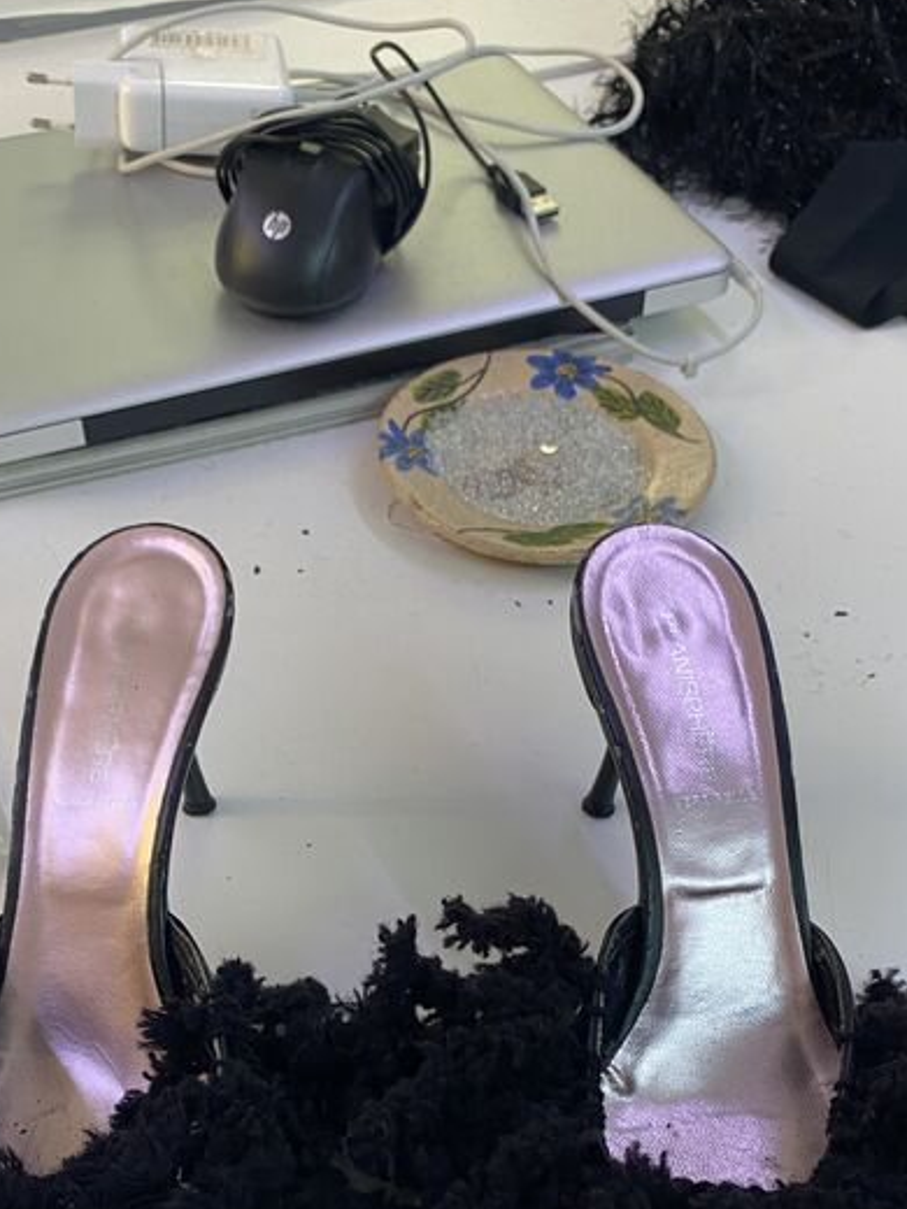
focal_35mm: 44
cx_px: 395
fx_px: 1537
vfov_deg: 41.3
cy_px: 951
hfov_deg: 32.8
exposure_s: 1/50
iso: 80
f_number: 1.8
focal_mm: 4.25
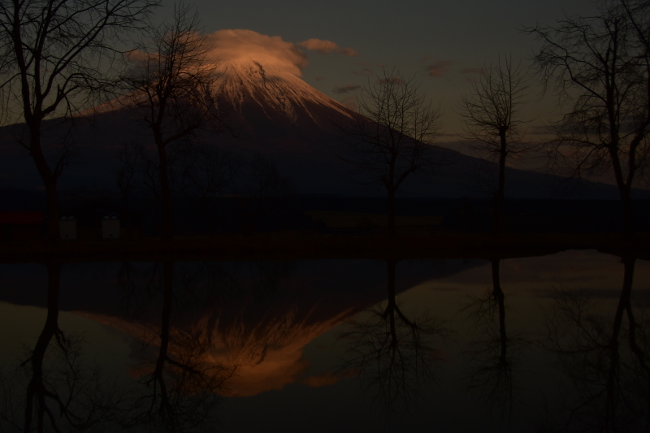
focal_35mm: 48
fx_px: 866
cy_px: 216
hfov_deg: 41.1
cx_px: 325
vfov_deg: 28.1
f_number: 4
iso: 100
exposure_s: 1/1250
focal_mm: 32
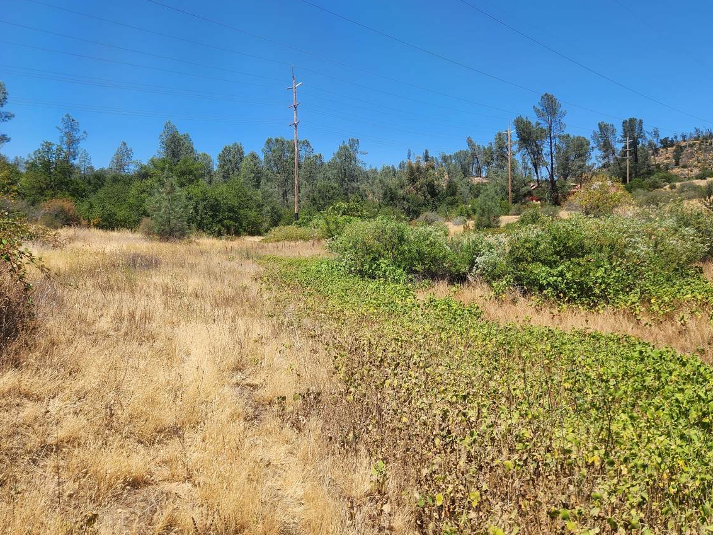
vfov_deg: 53.0
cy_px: 246
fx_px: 536
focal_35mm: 26
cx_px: 334
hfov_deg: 67.2
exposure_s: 1/1505
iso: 20
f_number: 1.8
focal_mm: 5.4
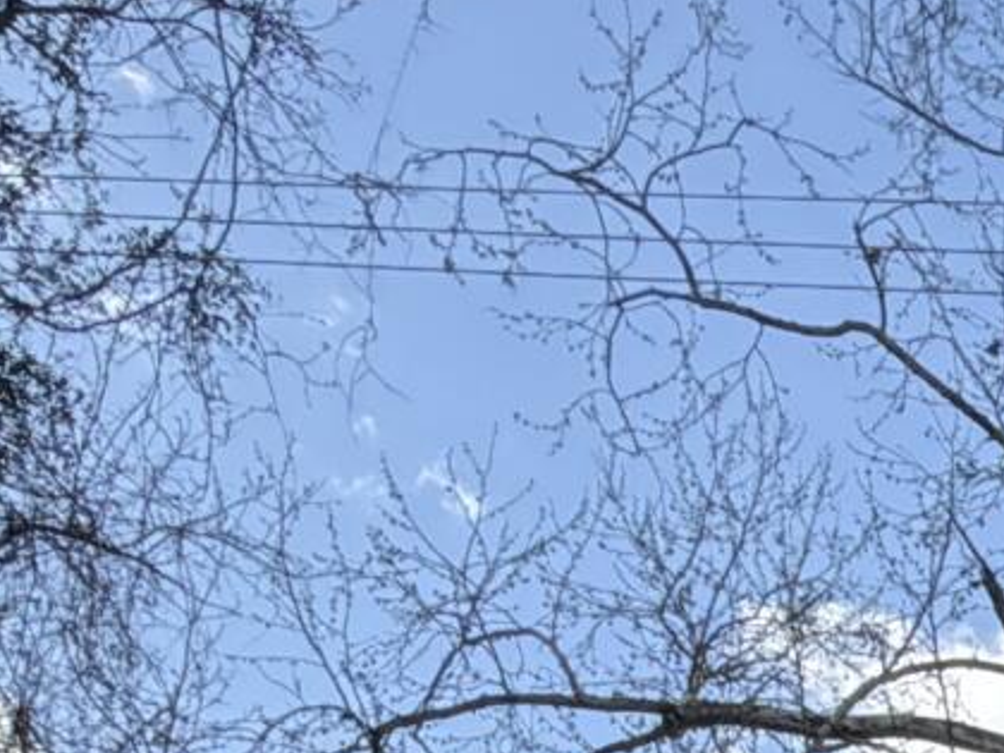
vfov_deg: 12.8
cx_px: 1747
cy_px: 1520
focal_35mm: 100
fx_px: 2900
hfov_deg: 16.7
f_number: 2.2
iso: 25
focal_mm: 2.22
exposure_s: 1/770
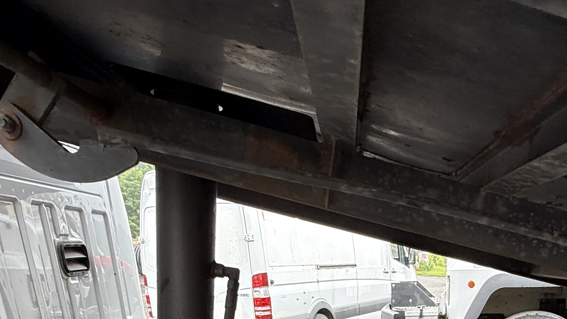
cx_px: 389
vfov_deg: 24.9
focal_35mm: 36
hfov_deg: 53.9
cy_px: 484
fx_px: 541
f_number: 2.2
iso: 64
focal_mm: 2.22
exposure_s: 1/194
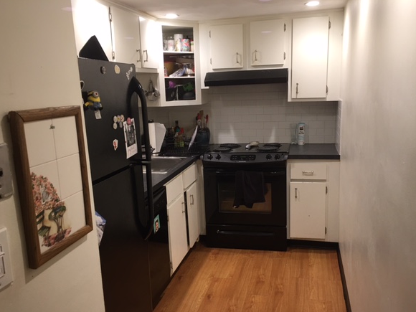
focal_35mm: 32
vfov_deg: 44.1
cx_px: 216
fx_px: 385
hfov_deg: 56.8
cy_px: 169
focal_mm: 4.15
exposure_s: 1/15
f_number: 2.2
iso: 40
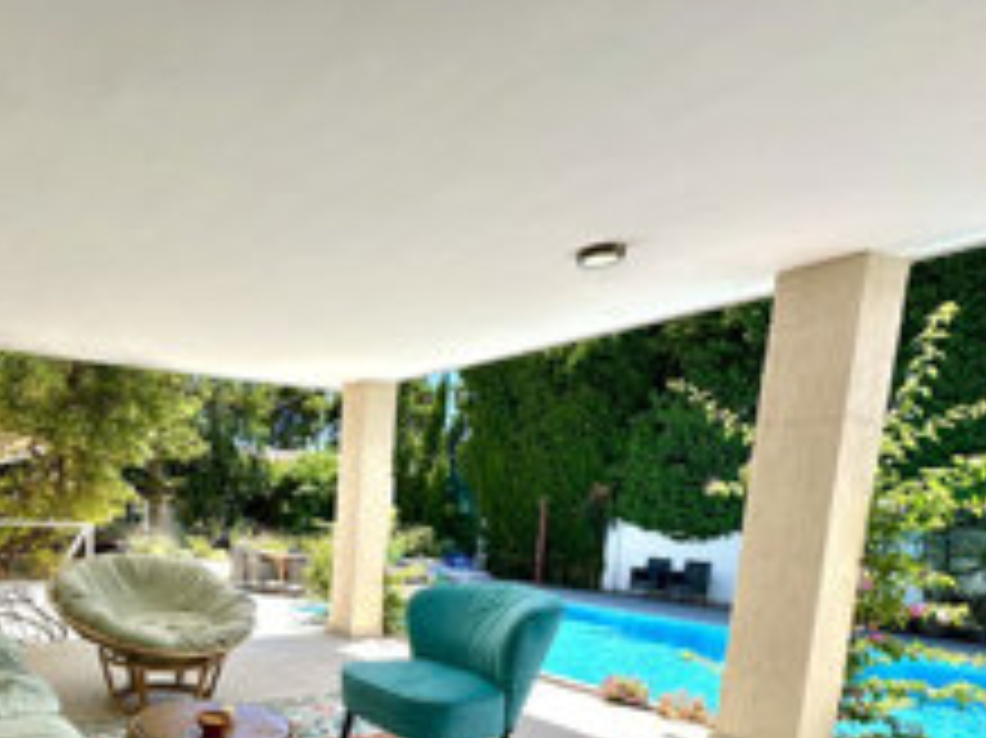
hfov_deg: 67.1
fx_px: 655
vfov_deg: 55.0
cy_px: 585
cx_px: 198
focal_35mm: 23
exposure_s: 1/801
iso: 50
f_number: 2.2
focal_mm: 2.22
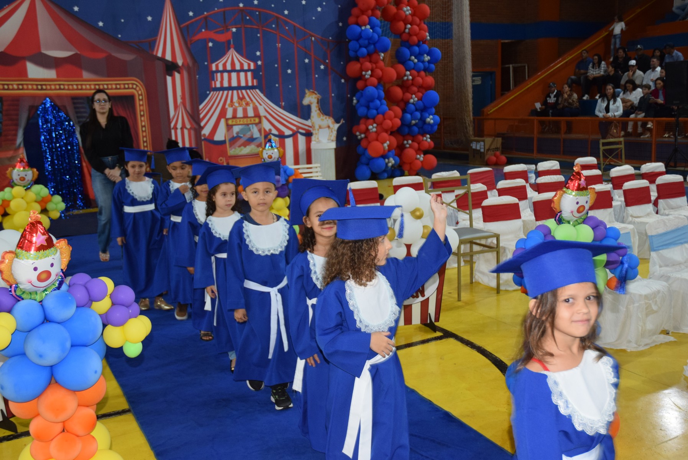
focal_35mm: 36
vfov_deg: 36.9
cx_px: 344
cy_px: 230
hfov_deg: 53.1
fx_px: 689
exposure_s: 1/60
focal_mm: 24
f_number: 3.8
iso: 1100
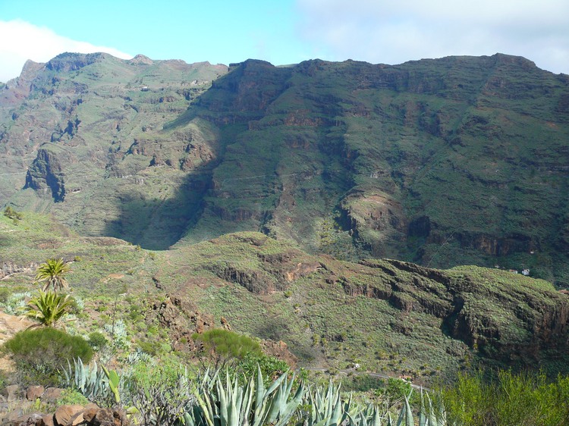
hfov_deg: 52.6
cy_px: 213
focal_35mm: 35
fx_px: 575
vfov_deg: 40.7
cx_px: 284
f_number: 4
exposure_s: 1/160
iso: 100
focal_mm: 7.4
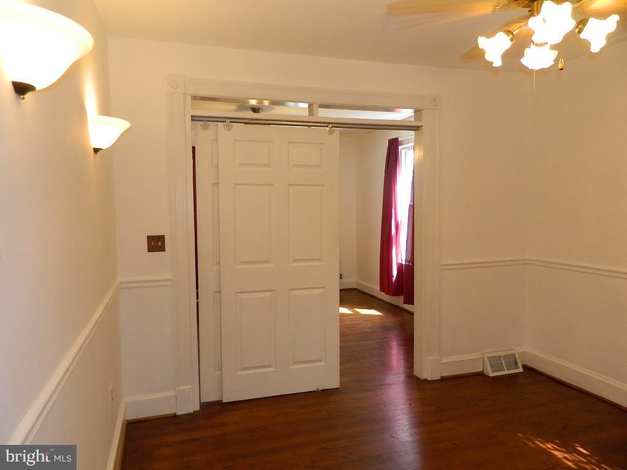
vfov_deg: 54.9
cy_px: 235
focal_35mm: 25
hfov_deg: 69.4
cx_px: 314
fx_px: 453
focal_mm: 4.5
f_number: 3.1
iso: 160
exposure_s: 1/30
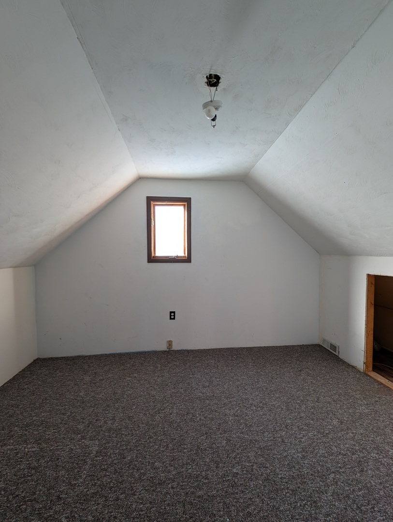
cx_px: 196
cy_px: 261
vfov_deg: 110.5
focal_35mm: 12
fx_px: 181
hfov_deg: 94.6
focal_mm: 2.23
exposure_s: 1/40.4
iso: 40
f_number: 1.95
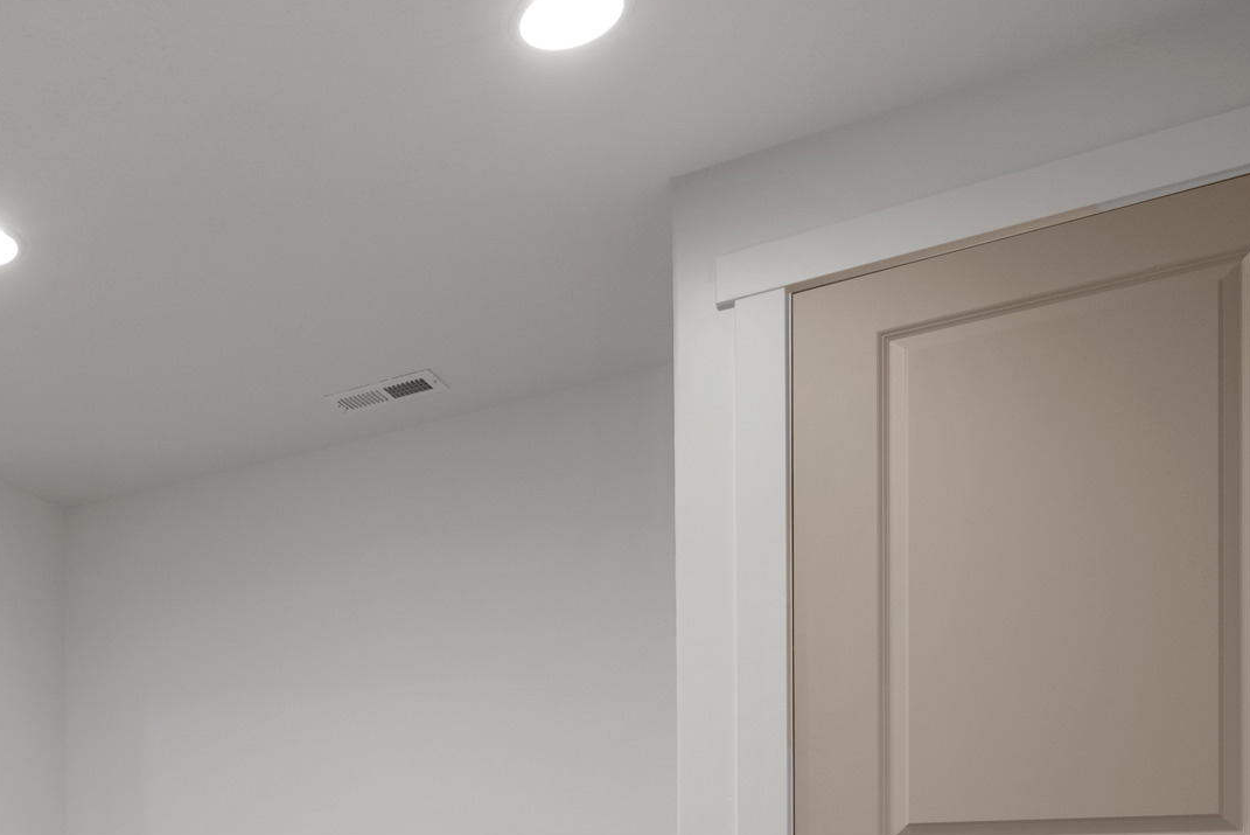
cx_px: 71
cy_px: 892
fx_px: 1256
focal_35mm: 36
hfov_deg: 46.4
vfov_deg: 32.8
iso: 500
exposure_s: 1/5
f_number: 8
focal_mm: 15.5
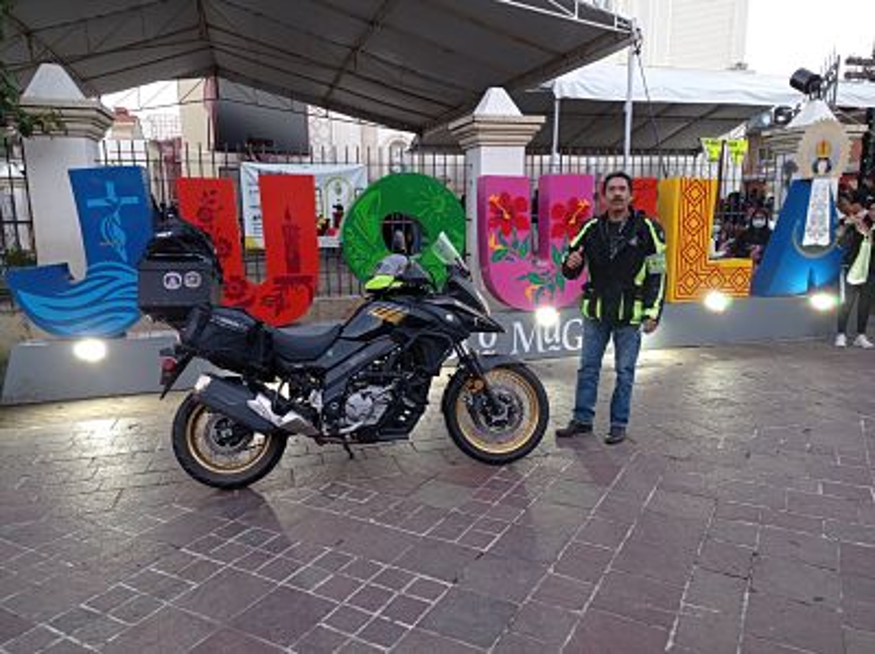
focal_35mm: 28
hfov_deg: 63.5
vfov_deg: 49.7
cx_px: 438
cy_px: 327
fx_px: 707
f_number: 1.79
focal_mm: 4.7
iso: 151
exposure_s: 1/60
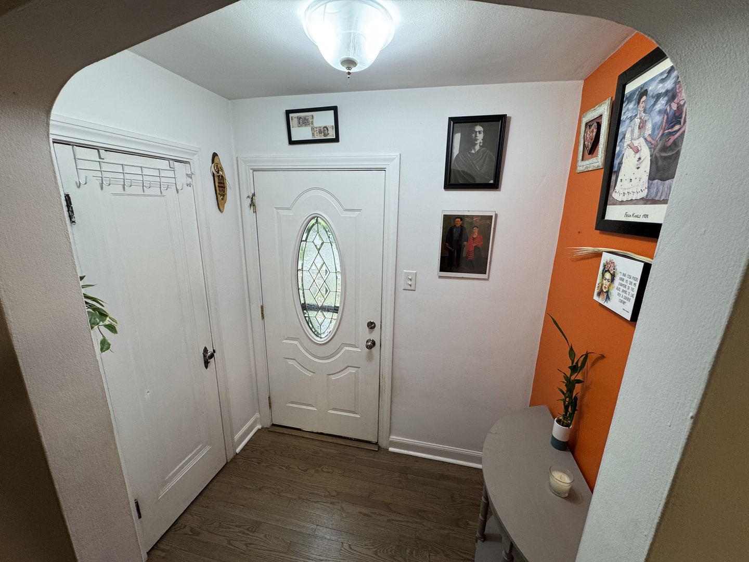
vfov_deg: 85.7
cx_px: 374
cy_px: 281
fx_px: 303
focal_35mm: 14
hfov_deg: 102.1
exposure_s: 1/120
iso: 160
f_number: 2.2
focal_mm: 2.22
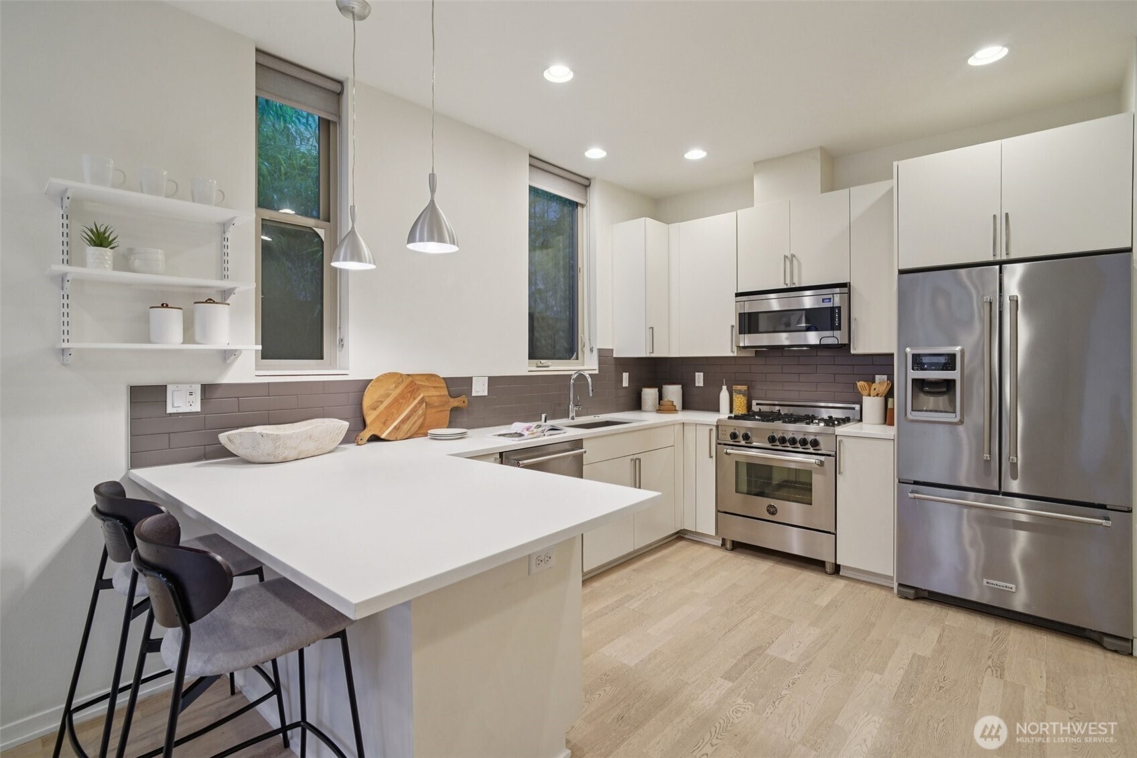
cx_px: 568
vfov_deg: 73.7
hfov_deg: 96.7
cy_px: 379
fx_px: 505
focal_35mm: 16
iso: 1600
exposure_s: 1/30
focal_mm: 16
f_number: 8
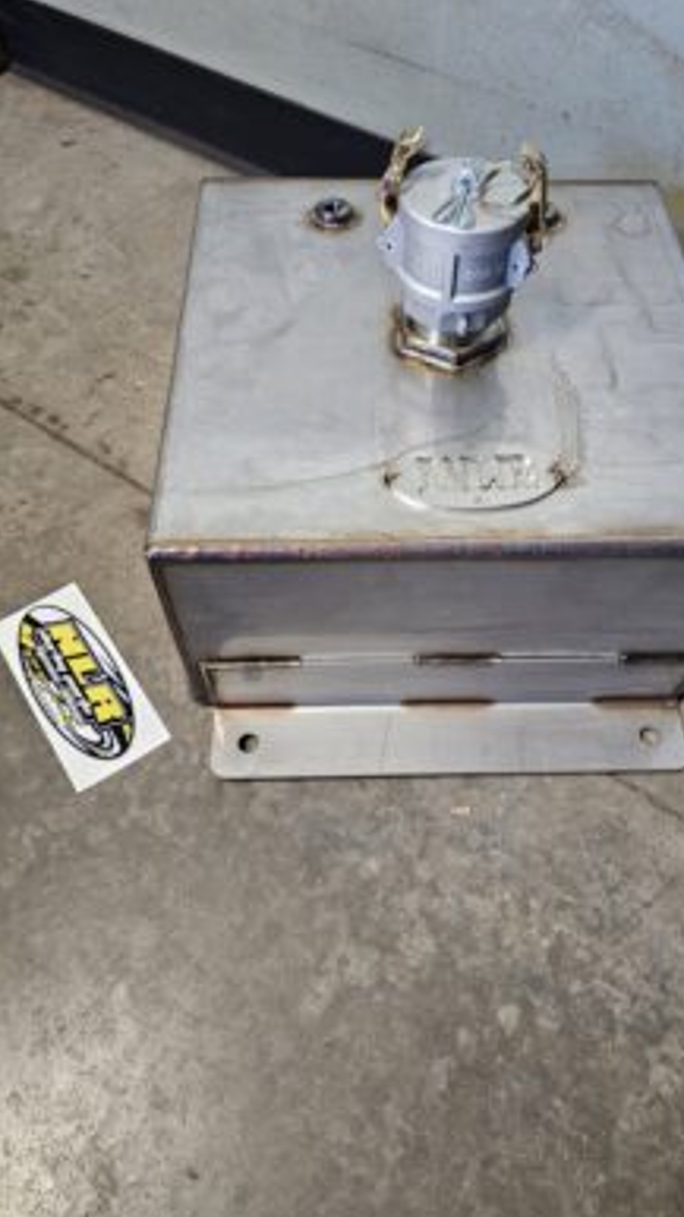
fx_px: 839
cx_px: 369
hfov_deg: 44.3
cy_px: 605
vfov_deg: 71.9
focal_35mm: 26
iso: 500
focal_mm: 6.3
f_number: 1.7
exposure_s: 1/60
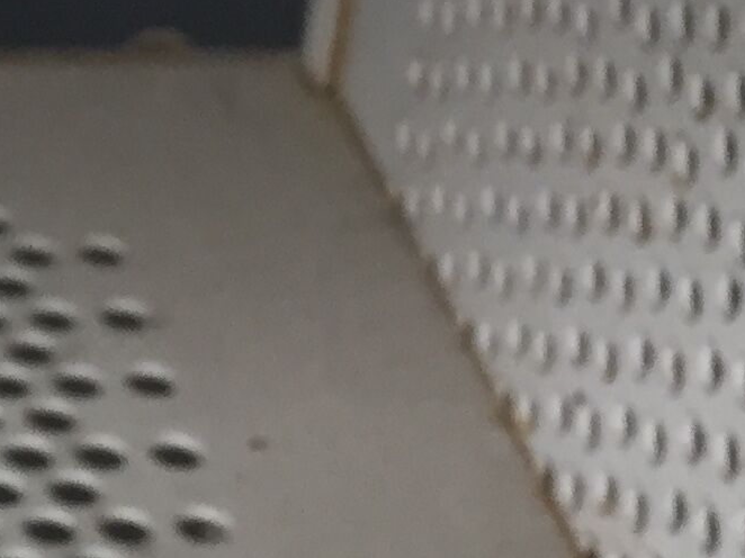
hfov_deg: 12.5
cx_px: -636
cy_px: 110
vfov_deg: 10.3
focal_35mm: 143
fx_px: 3077
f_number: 2.2
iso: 32
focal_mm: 4.15
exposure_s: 1/33
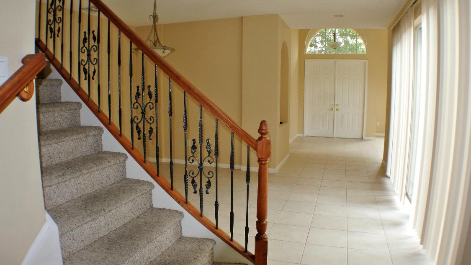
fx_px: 387
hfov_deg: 62.6
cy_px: 134
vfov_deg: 37.8
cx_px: 240
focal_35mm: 31
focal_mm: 11
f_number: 8
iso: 500
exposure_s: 1/60
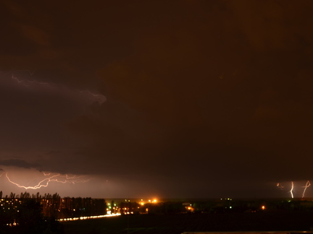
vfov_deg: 39.5
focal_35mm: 36
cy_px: 137
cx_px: 188
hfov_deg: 51.0
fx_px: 326
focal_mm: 18
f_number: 4.5
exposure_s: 30
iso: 100
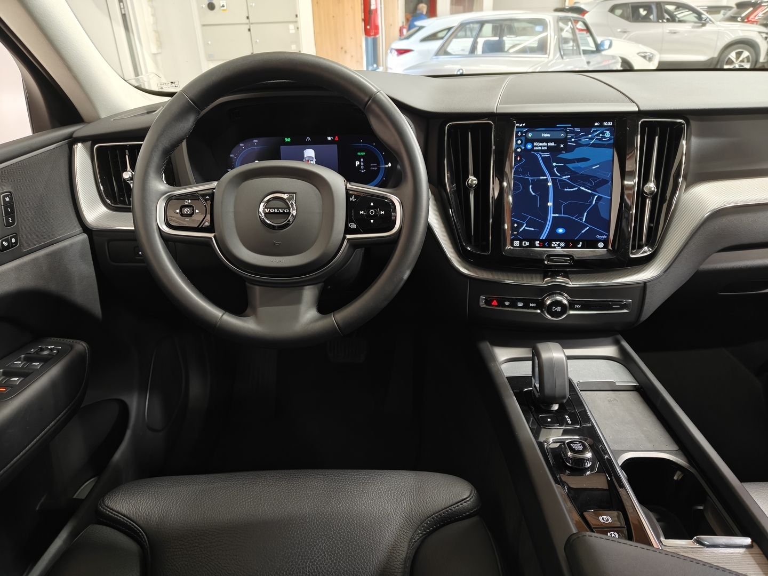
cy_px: 288
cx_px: 384
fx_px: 532
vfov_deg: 56.8
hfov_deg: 71.6
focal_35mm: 24
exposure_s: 1/30
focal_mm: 5.59
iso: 200
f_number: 1.8
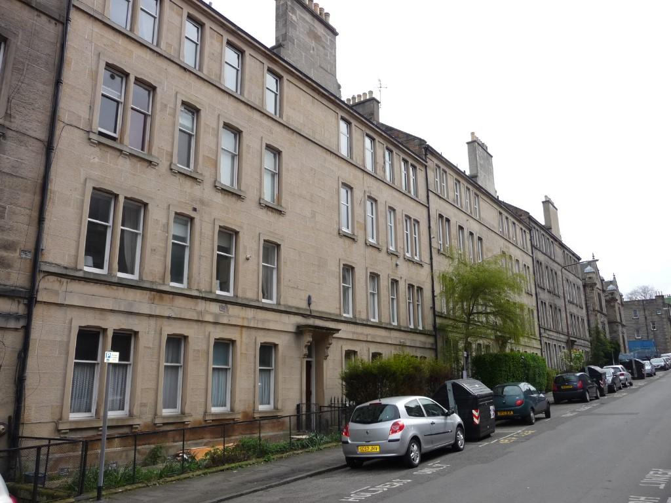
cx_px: 336
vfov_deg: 49.7
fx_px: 543
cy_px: 252
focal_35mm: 28
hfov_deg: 63.4
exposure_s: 1/640
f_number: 3.3
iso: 100
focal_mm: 4.7
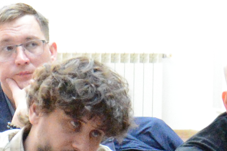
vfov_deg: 2.4
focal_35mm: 559
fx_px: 3518
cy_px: 224
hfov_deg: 3.7
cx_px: 198
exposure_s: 1/160
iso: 5600
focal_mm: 50
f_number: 8
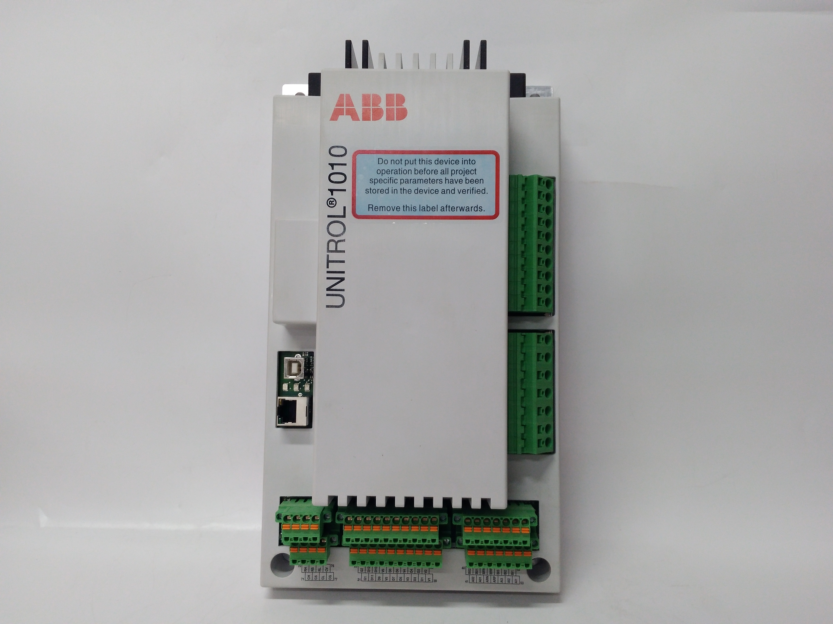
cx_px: 416
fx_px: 650
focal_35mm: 27
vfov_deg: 51.4
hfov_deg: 65.3
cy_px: 312
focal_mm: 3.79
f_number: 2
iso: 157
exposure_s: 1/33
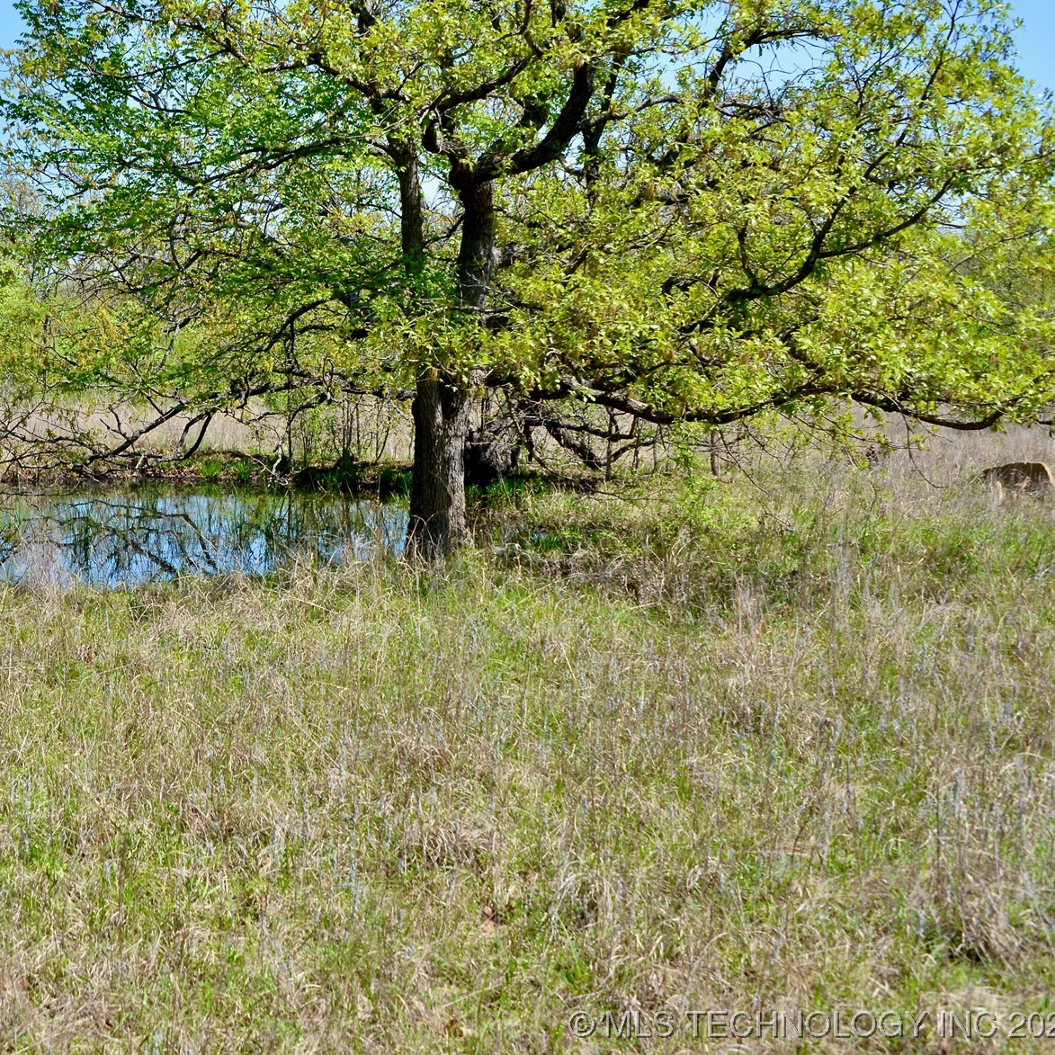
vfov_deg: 29.0
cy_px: 449
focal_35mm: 59
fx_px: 2034
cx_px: 176
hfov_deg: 28.3
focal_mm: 40
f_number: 10
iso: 320
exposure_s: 1/400
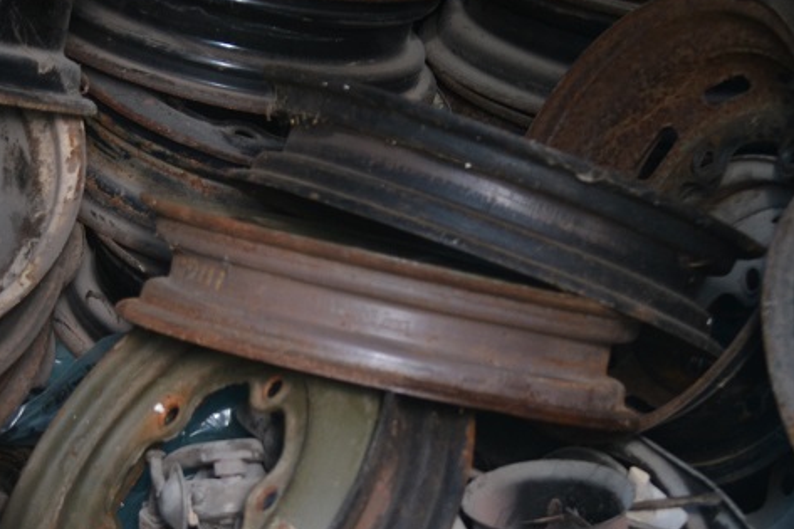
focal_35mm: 161
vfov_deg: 8.5
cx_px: 447
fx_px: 3549
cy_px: 411
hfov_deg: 12.8
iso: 400
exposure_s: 1/60
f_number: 4.5
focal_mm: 55
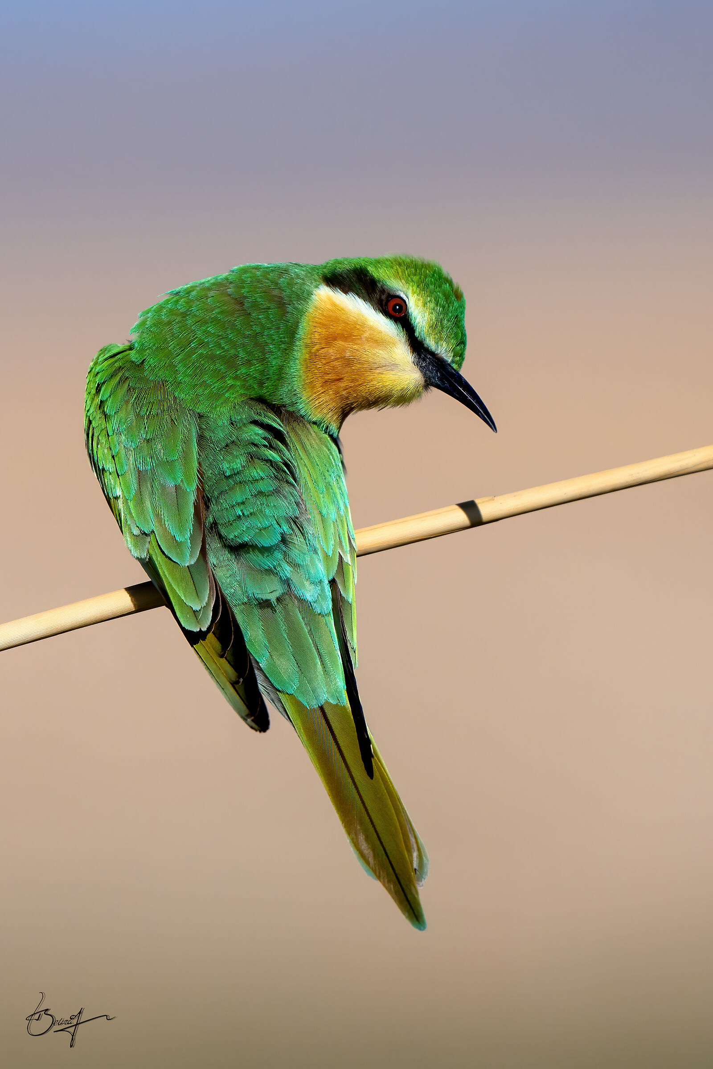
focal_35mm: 600
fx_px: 17824
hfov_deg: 2.3
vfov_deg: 3.4
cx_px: 356
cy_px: 534
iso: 560
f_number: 8
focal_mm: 600
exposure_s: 1/3200
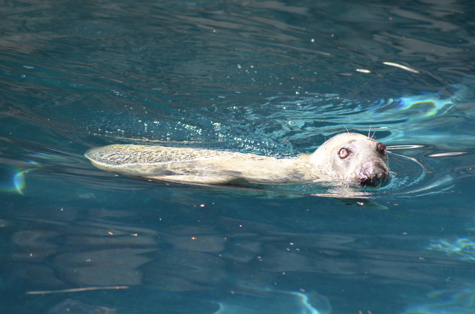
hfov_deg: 7.4
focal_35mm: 278
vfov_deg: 4.9
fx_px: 3654
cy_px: 157
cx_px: 238
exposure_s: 1/1000
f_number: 4.5
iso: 800
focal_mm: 185
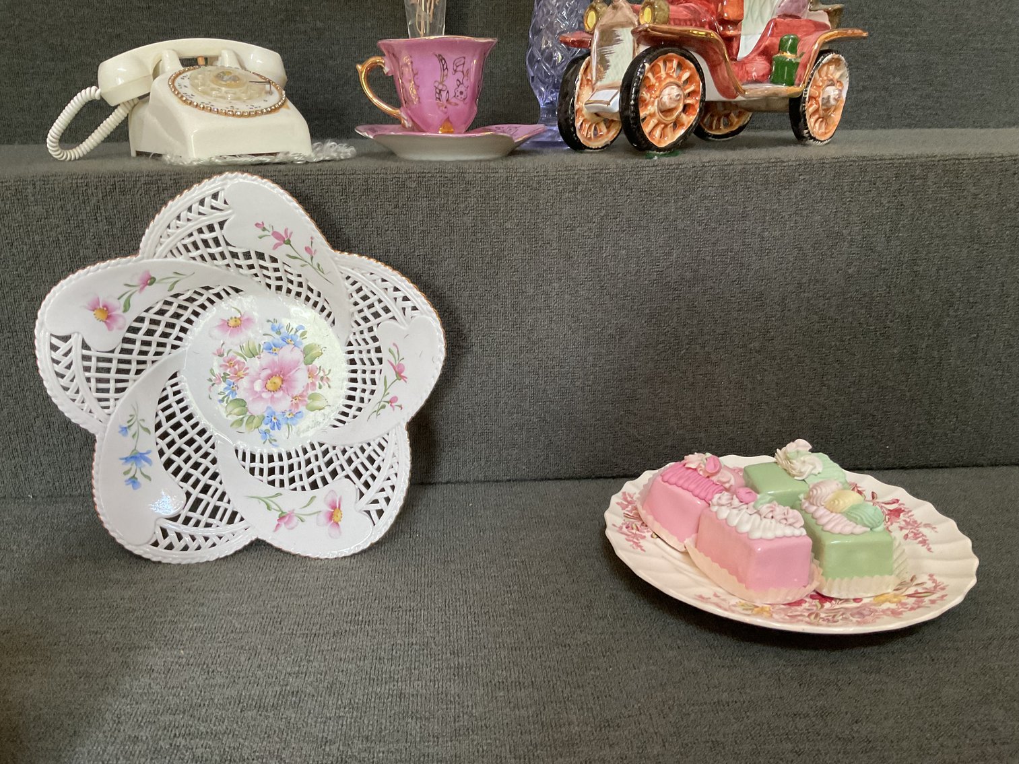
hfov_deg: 61.7
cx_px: 510
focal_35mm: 29
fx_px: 854
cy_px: 382
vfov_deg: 48.2
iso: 200
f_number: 1.8
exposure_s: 1/60
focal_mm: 3
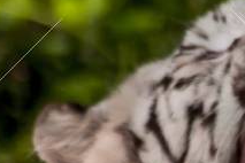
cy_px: 306
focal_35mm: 1782
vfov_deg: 0.8
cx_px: 367
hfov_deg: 1.2
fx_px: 12127
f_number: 4.8
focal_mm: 195
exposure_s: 1/100
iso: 640
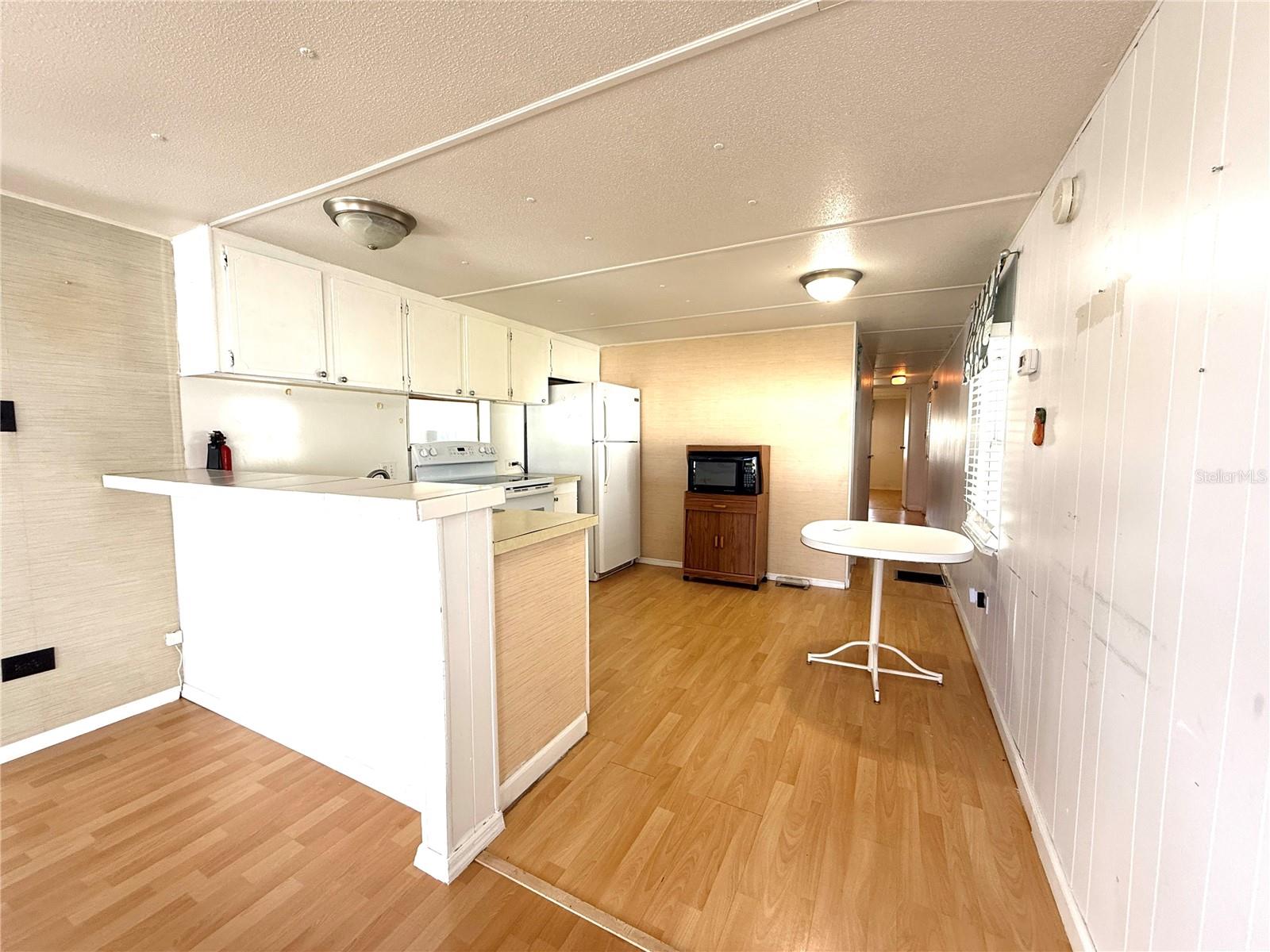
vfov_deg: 85.7
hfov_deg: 102.1
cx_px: 635
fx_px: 514
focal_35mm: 14
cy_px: 476
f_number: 2.2
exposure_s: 1/99
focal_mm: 2.22
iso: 100
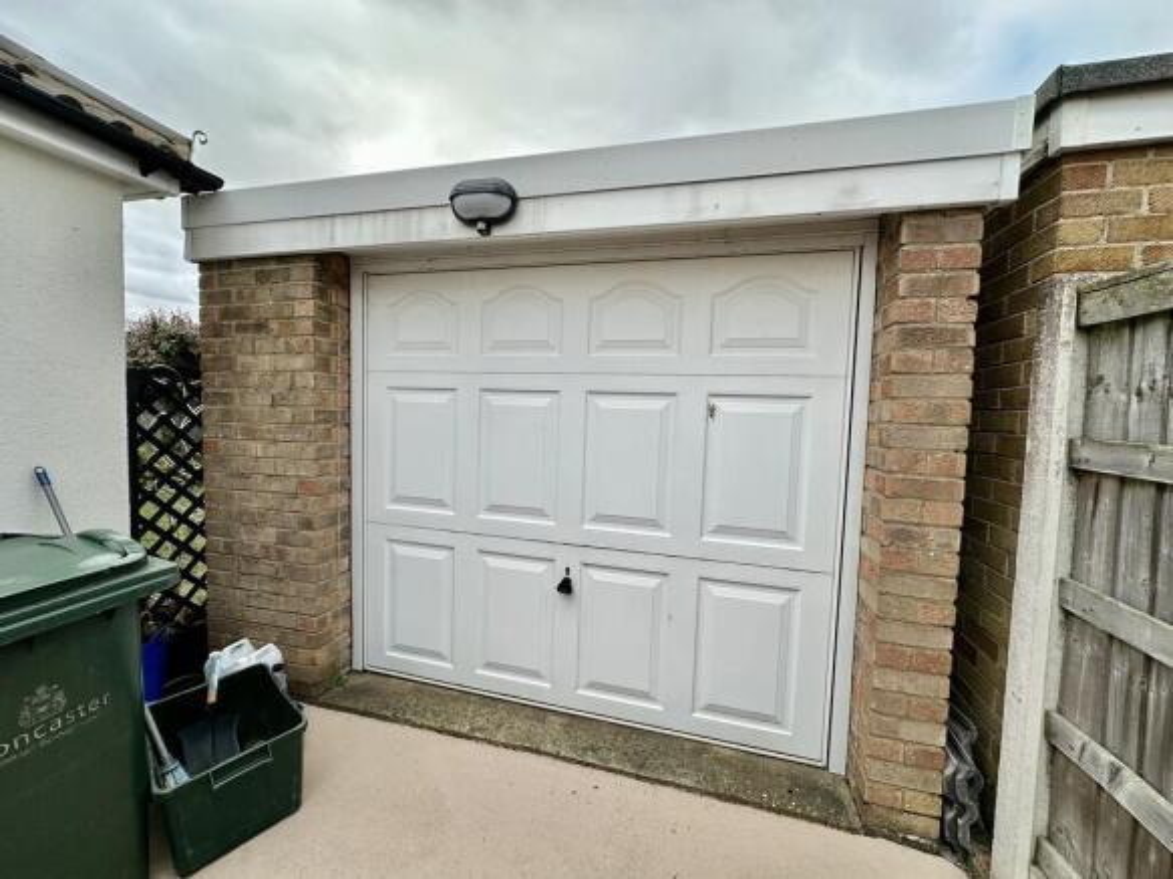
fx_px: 474
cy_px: 440
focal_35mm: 14
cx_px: 586
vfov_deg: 85.7
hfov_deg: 102.1
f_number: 2.2
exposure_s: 1/734
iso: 40
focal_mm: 2.22
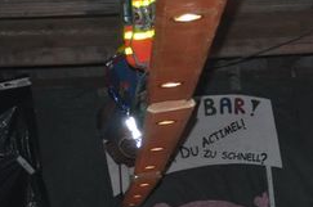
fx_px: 1498
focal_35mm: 173
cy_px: 202
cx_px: 444
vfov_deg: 7.9
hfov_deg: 11.5
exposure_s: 1/60
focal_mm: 35
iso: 800
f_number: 4.2
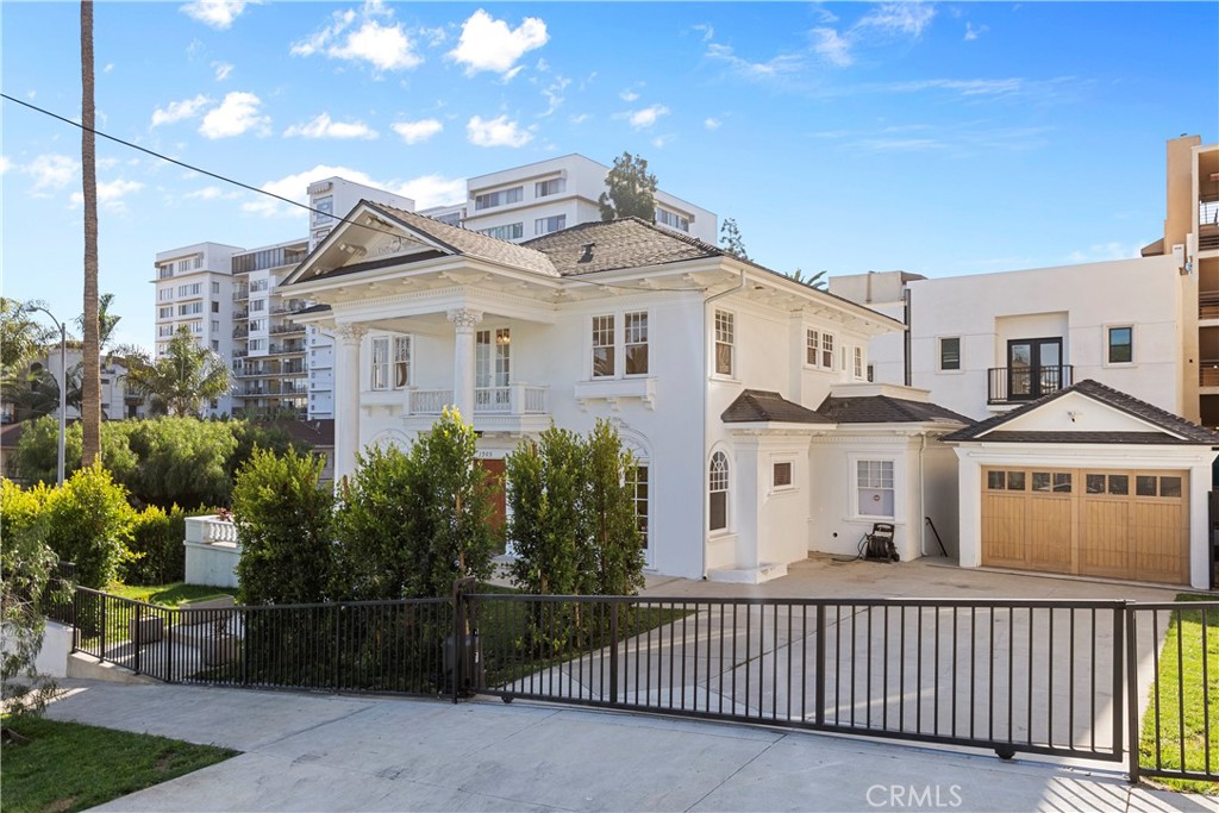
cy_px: 406
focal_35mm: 24
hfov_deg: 73.7
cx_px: 610
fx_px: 813
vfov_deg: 53.1
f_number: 8
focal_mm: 24
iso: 100
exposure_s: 1/50
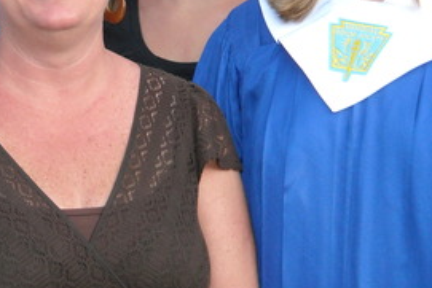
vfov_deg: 5.9
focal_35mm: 231
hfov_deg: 8.9
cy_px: -45
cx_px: 137
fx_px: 2773
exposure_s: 1/125
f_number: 4.4
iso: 200
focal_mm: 15.32
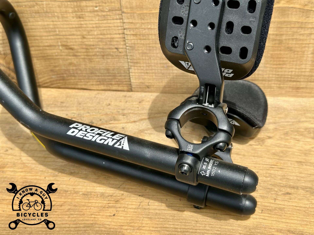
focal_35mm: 48
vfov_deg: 30.3
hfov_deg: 39.7
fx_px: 435
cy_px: 118
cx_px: 157
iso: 64
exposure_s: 1/1783
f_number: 1.78
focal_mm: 6.86
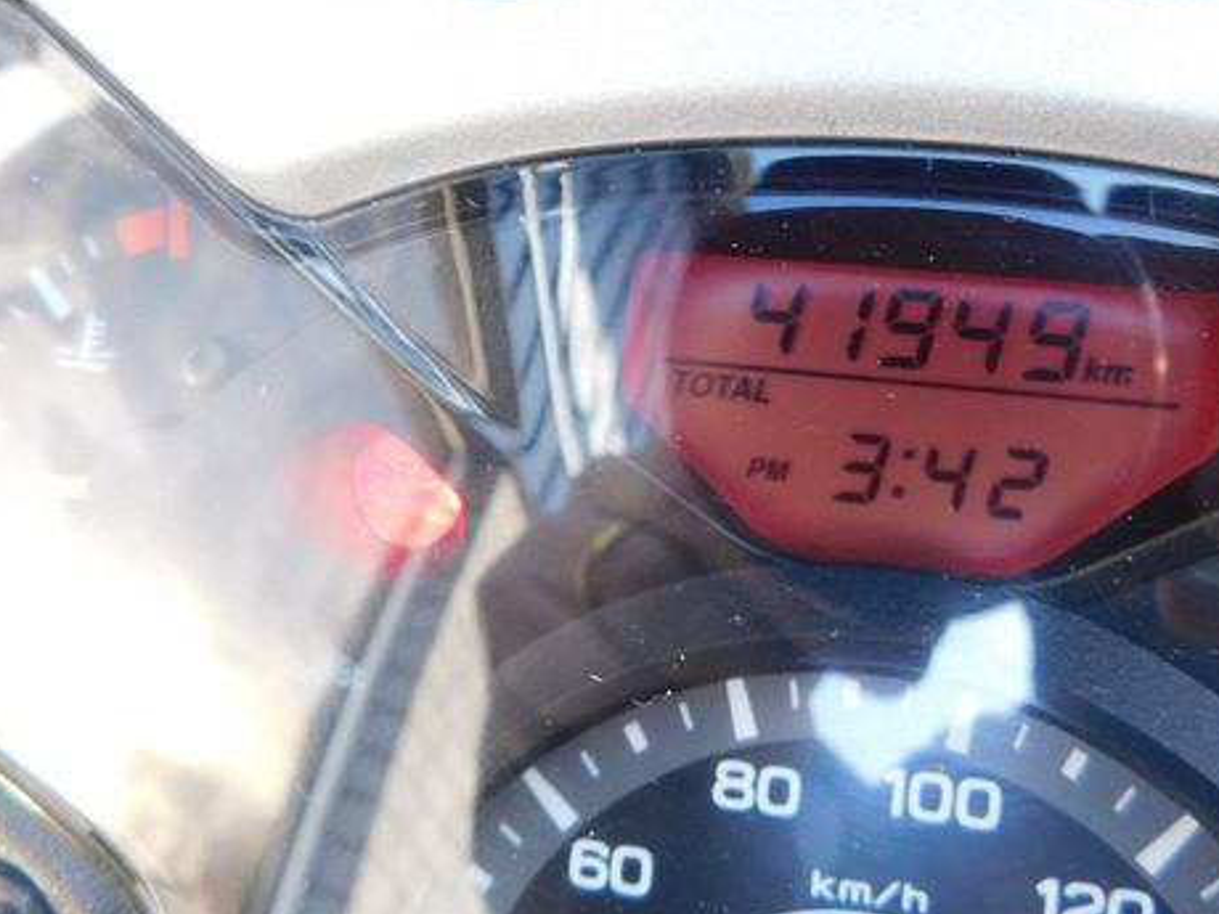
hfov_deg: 56.2
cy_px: 326
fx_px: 1127
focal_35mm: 32
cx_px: 750
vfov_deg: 43.7
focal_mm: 4
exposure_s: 1/30
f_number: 3
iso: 220
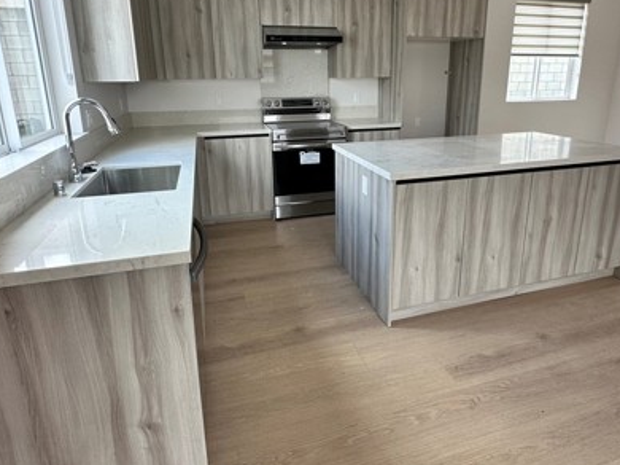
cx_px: 332
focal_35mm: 23
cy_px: 180
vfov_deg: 58.2
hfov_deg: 73.9
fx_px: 412
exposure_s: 1/99
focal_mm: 2.22
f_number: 2.2
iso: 80
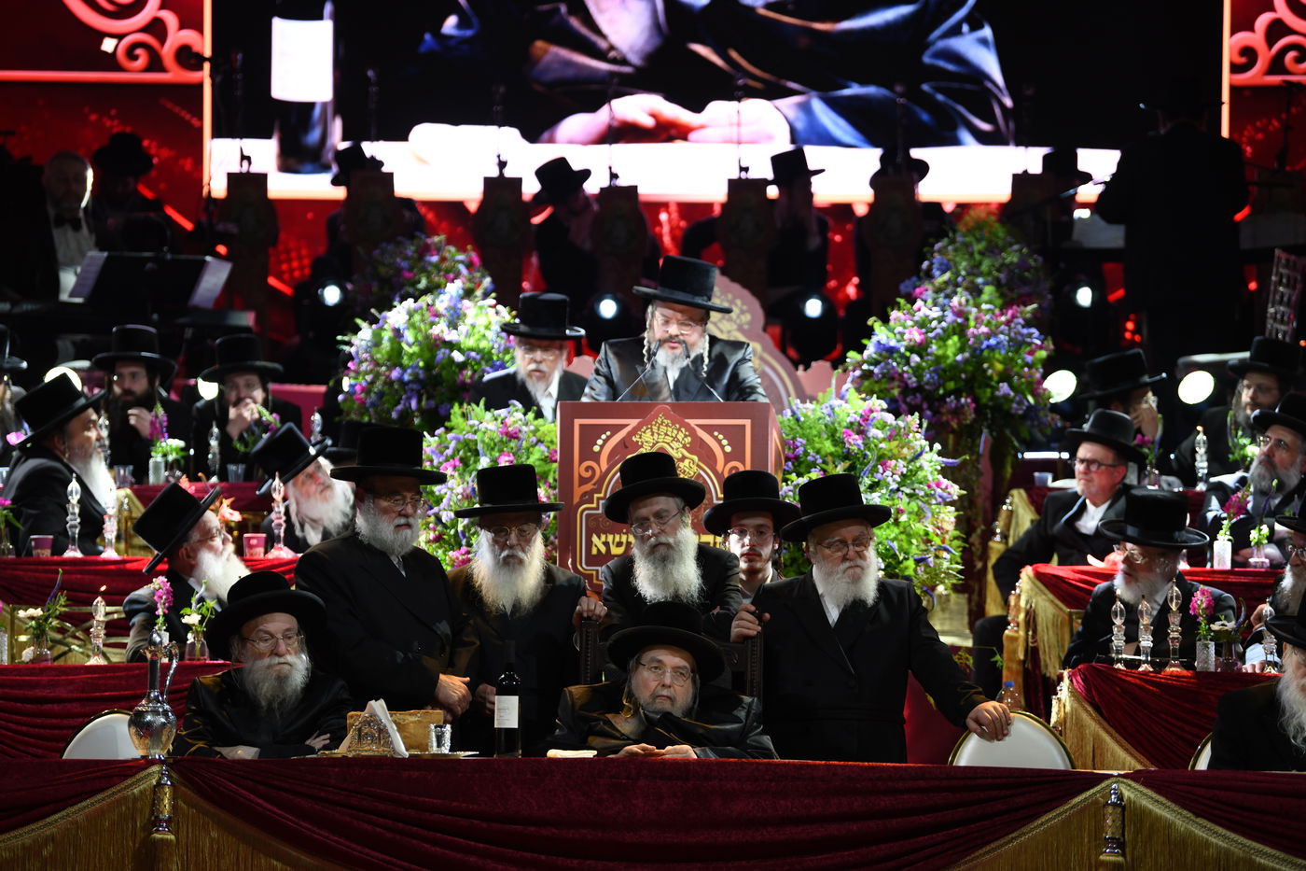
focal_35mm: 135
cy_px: 436
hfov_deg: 15.2
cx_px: 653
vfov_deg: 10.2
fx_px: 4897
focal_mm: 135
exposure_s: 1/160
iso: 640
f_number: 2.8
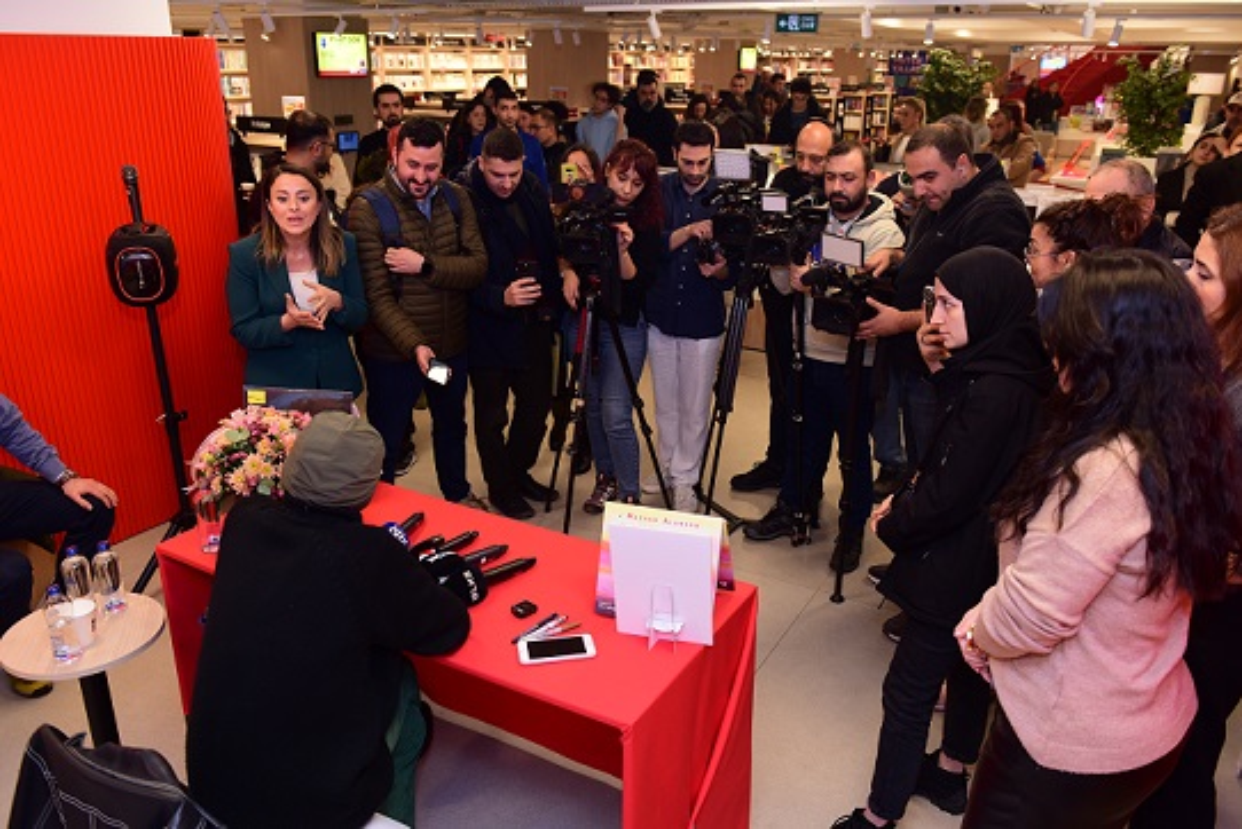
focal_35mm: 29
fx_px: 1001
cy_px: 414
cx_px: 621
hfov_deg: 63.6
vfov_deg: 45.0
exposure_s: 1/200
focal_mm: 29
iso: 800
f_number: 4
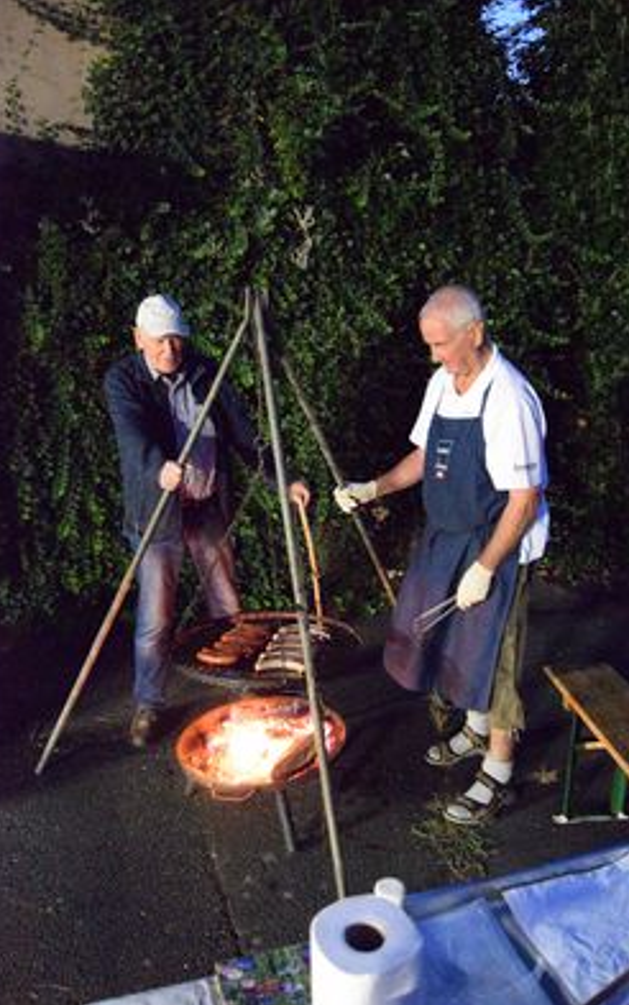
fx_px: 767
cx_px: 318
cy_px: 504
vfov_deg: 66.4
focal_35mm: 28
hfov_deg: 44.6
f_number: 3.5
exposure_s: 1/13
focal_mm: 18
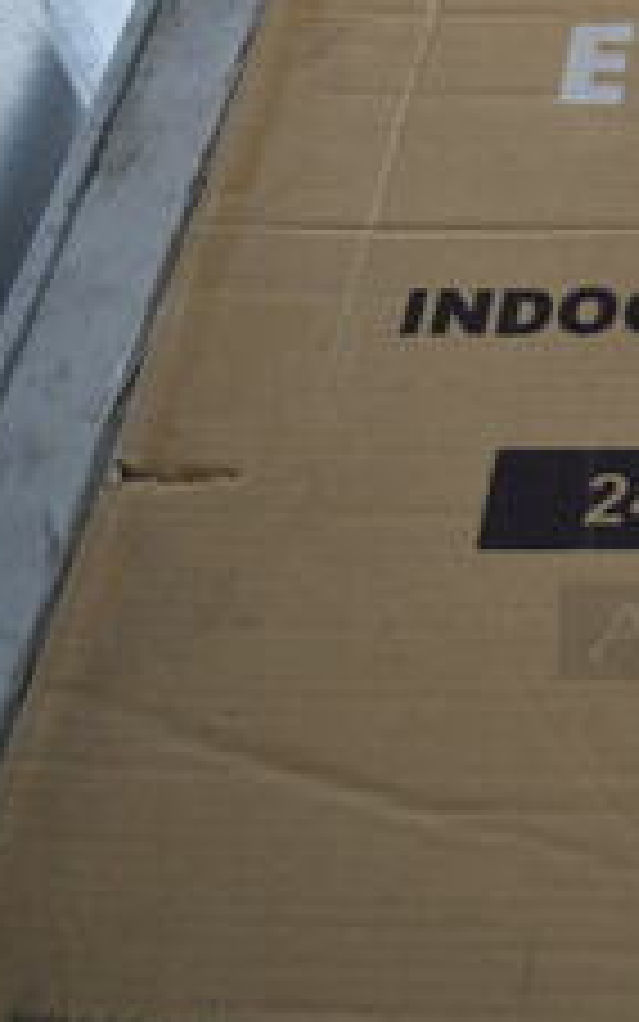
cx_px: 1062
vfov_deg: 27.8
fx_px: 2061
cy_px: 441
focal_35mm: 74
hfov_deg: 15.7
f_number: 3.5
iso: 140
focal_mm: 18
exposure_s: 1/30
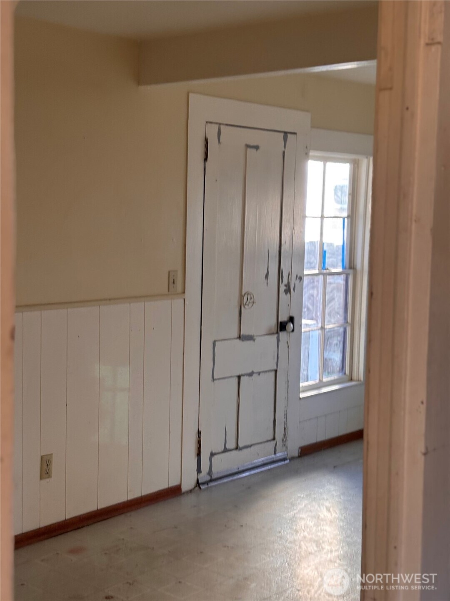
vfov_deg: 36.8
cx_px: 225
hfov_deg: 28.0
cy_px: 300
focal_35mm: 52
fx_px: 901
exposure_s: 1/60
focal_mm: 5.96
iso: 100
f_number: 1.6
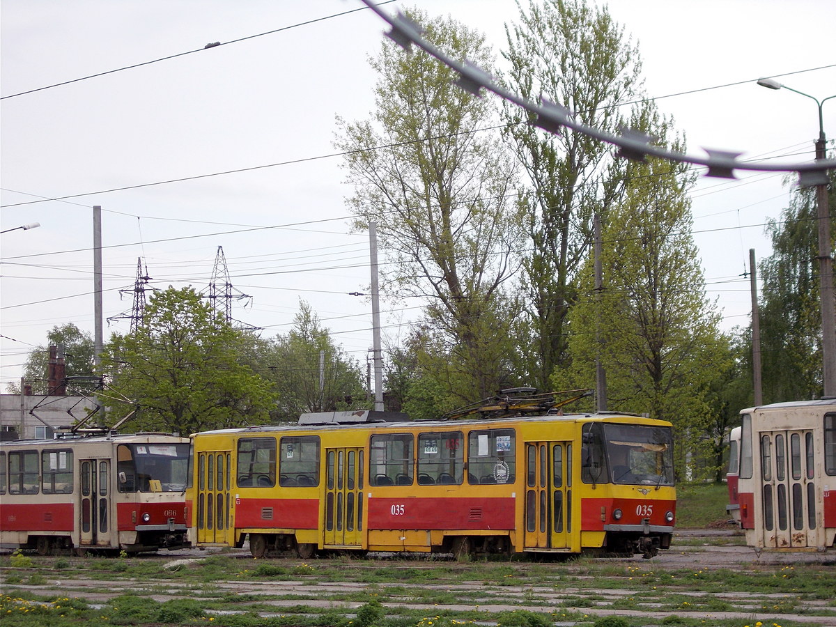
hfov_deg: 17.4
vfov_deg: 13.1
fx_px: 2729
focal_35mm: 113
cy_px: 314
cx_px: 418
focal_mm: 20.1
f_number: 6
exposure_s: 1/100
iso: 80
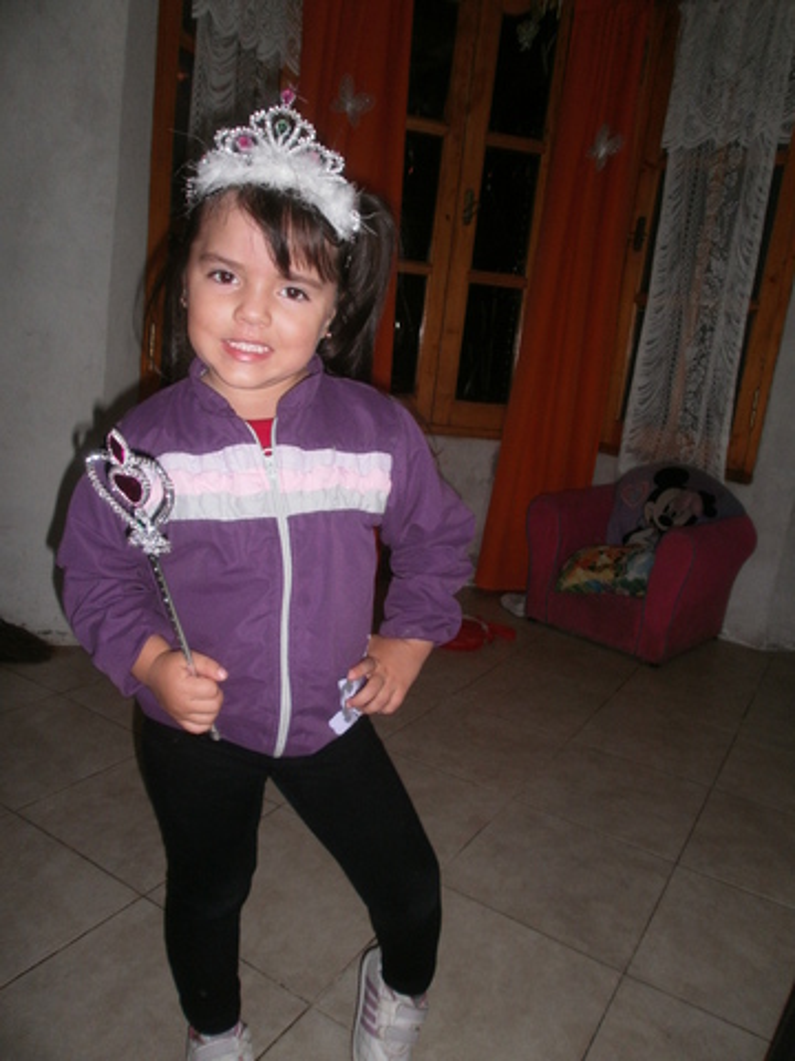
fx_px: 796
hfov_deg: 53.1
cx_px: 398
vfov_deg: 67.3
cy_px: 530
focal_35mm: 26
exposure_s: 1/25
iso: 125
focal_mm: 4.65
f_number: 2.6
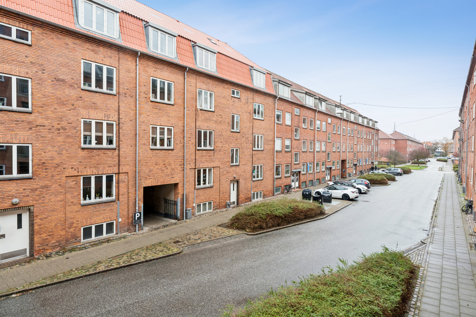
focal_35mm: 21
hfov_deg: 81.2
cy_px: 158
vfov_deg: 59.5
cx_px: 238
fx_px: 278
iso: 1000
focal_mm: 21
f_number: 8
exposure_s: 1/60
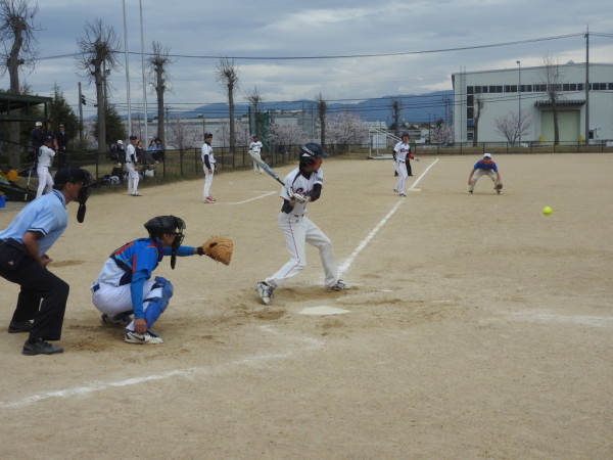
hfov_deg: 34.9
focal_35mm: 55
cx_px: 306
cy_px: 230
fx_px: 974
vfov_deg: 26.6
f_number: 4
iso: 100
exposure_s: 1/1000
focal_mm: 9.9
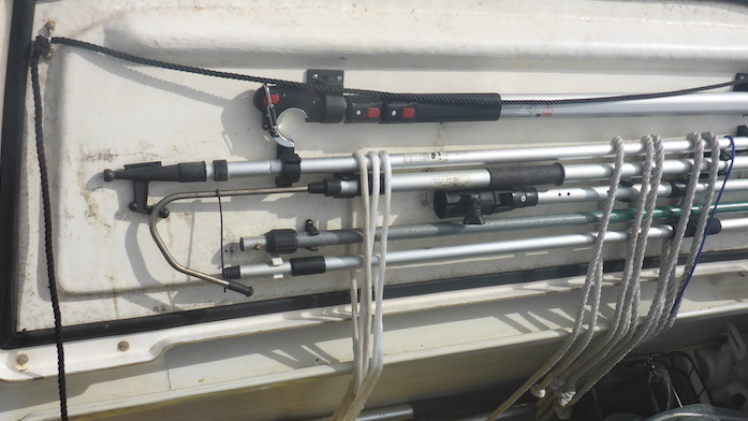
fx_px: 694
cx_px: 395
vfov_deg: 33.7
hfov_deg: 56.6
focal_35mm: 35
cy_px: 228
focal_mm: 4.9
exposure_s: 1/250
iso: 100
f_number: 10
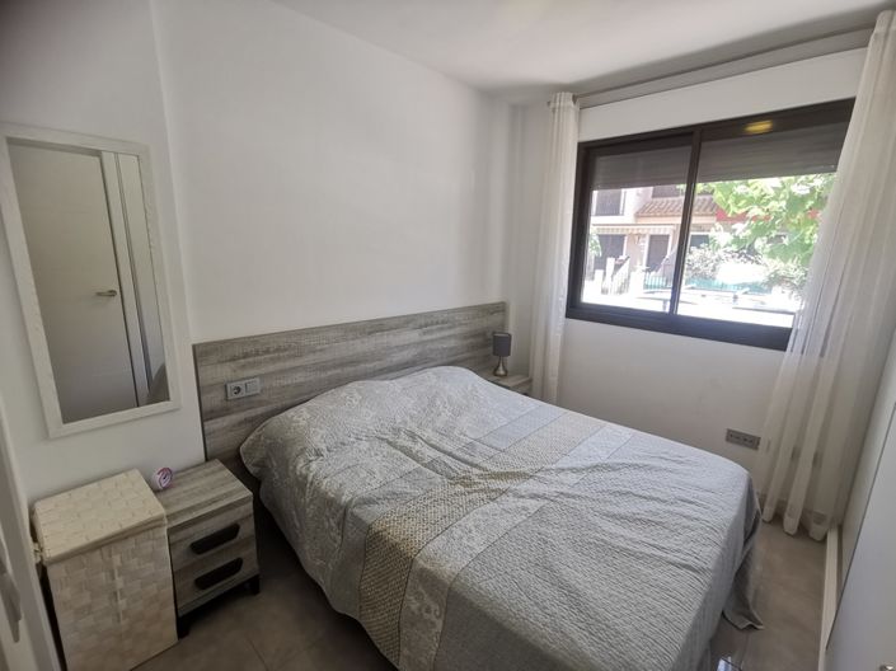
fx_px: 414
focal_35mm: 16
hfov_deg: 94.5
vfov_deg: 78.1
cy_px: 336
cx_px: 448
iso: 100
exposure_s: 1/50
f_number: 2.2
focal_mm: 2.35
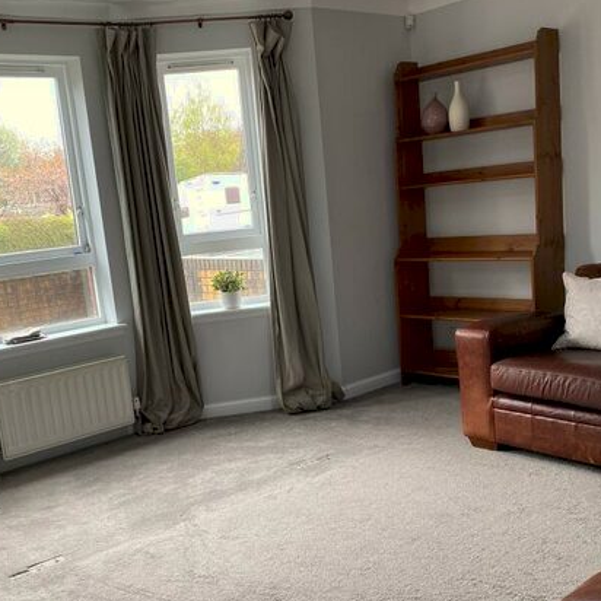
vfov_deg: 42.7
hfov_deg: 42.7
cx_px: 257
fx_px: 766
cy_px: 351
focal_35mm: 39
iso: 125
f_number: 1.8
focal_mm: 4.25
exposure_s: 1/120
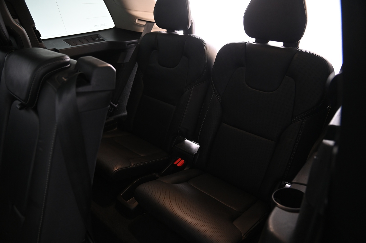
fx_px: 244
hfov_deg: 73.8
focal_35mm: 24
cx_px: 183
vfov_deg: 53.1
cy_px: 122
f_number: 4
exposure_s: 1/13
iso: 2000
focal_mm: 24
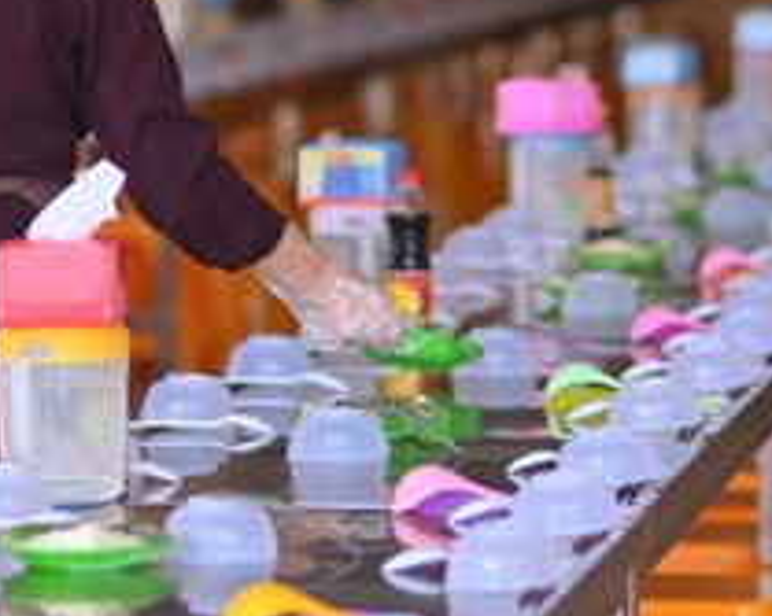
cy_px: 183
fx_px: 5664
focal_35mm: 248
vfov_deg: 6.2
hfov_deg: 7.8
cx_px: 384
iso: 100
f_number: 2
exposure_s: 1/100
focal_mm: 85
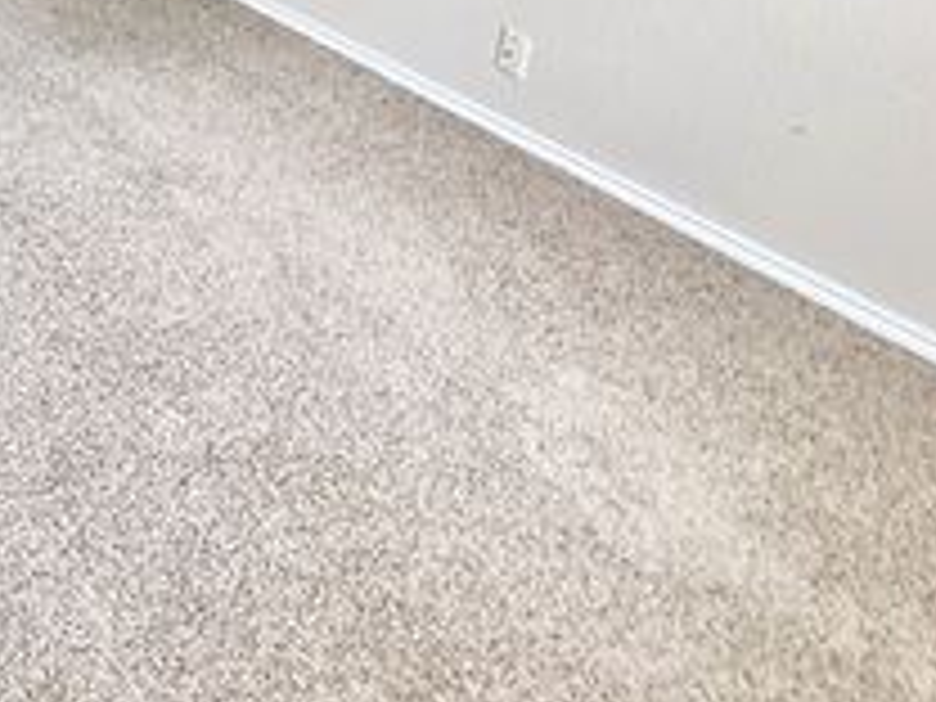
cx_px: -266
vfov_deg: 26.5
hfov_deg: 33.1
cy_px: -288
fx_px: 1163
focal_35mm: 43
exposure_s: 1/120
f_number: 2.2
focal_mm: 2.22
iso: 500
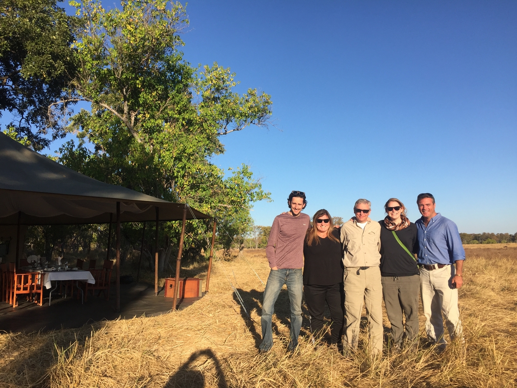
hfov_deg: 61.7
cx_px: 258
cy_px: 194
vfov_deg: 48.2
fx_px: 433
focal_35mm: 29
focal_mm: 4.15
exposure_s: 1/1464
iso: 32
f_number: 2.2
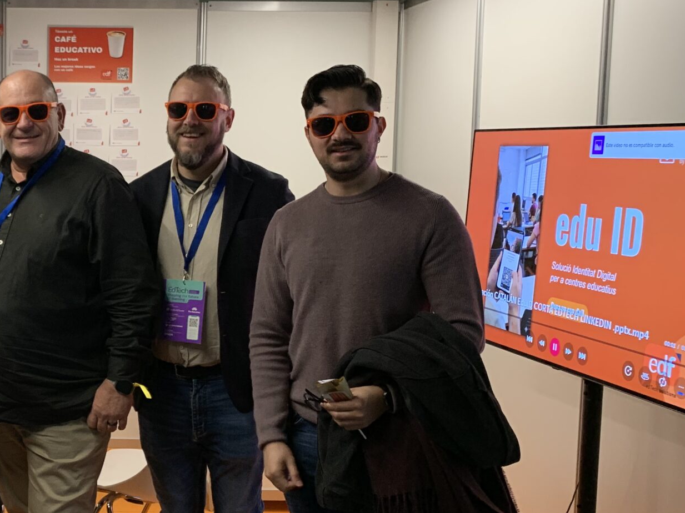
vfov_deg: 27.0
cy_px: 264
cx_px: 24
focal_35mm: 54
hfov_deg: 33.0
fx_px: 1068
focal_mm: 4.25
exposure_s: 1/50
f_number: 1.8
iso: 80
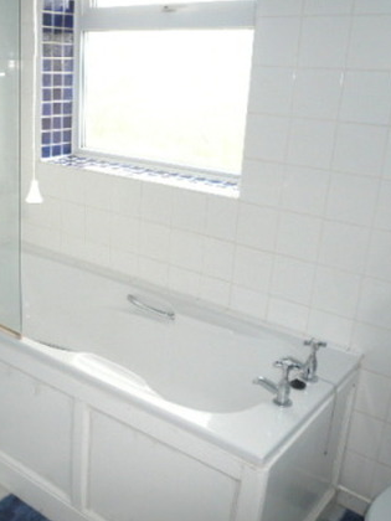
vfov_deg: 49.0
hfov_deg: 36.8
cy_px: 262
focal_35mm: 38
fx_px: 572
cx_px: 96
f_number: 2.8
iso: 100
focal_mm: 4.6
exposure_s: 1/30
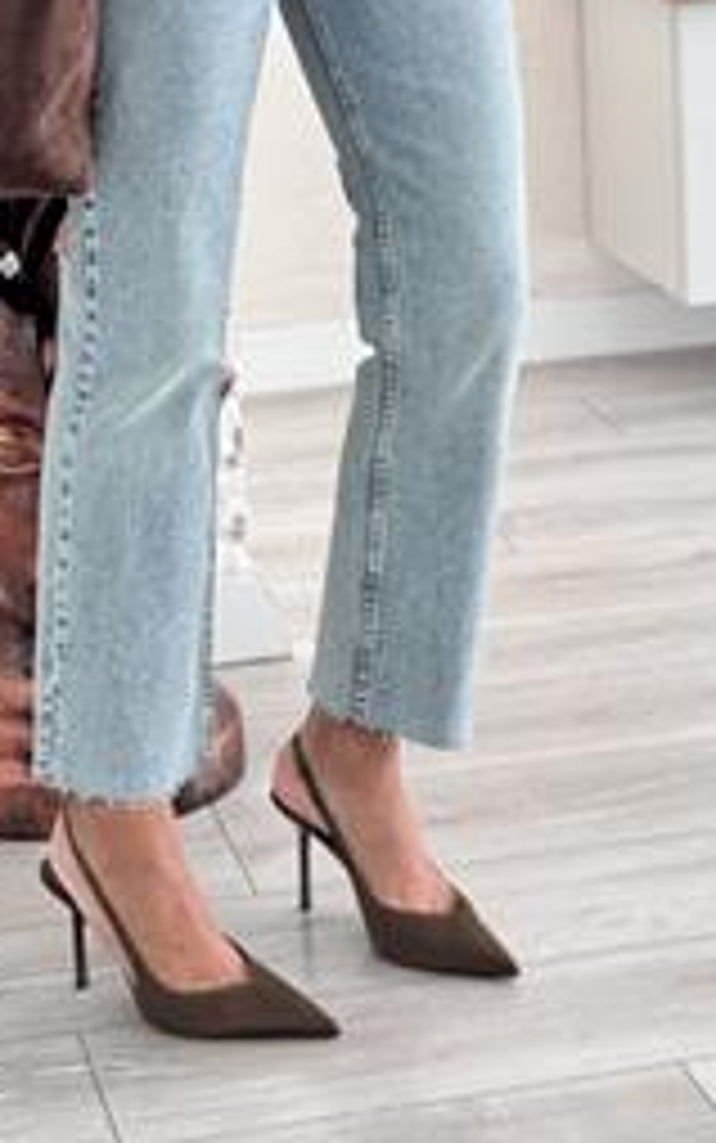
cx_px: 414
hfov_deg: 12.6
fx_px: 3243
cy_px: 50
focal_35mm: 104
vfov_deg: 19.5
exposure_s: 1/161
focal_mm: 6.76
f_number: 1.78
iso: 64
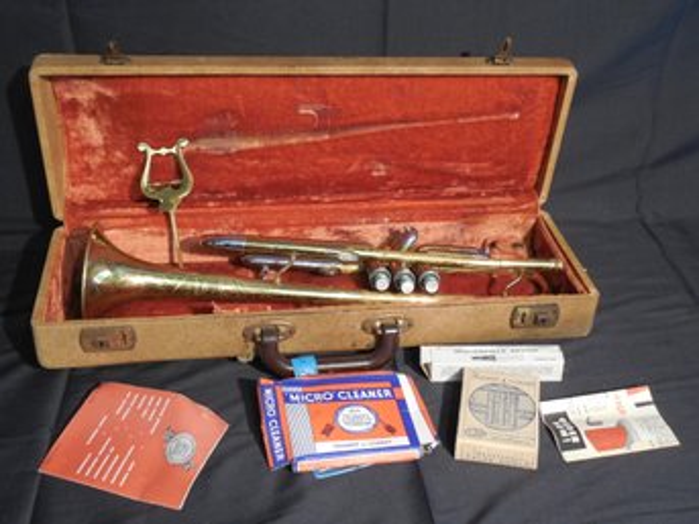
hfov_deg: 43.9
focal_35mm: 43
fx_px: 868
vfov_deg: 33.6
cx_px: 350
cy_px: 262
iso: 400
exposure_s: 1/20
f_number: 3.9
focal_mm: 7.8
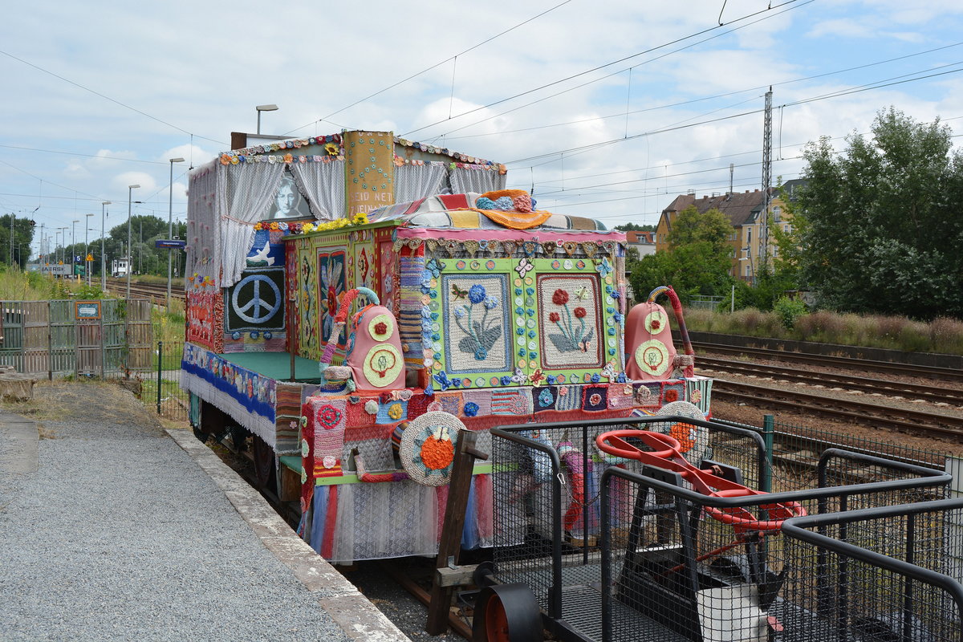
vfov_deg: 34.2
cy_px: 321
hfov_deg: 49.6
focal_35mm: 39
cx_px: 482
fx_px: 1043
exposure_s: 1/640
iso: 320
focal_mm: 26
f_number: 8
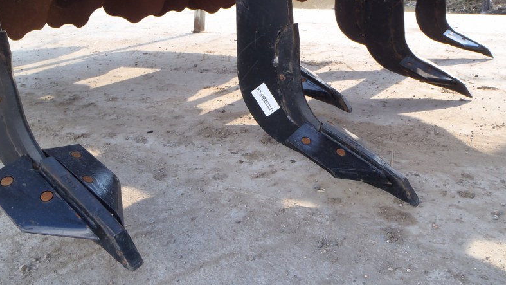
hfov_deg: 62.6
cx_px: 249
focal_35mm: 31
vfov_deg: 37.6
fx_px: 416
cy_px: 113
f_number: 4.5
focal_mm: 5
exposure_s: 1/60
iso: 80
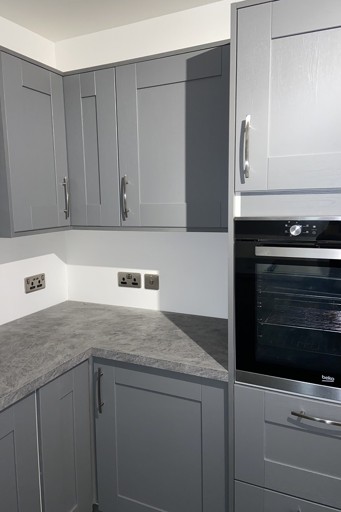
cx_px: 146
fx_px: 398
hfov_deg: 46.2
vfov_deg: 65.5
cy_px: 250
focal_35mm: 28
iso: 100
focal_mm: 4.25
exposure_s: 1/17
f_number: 1.8
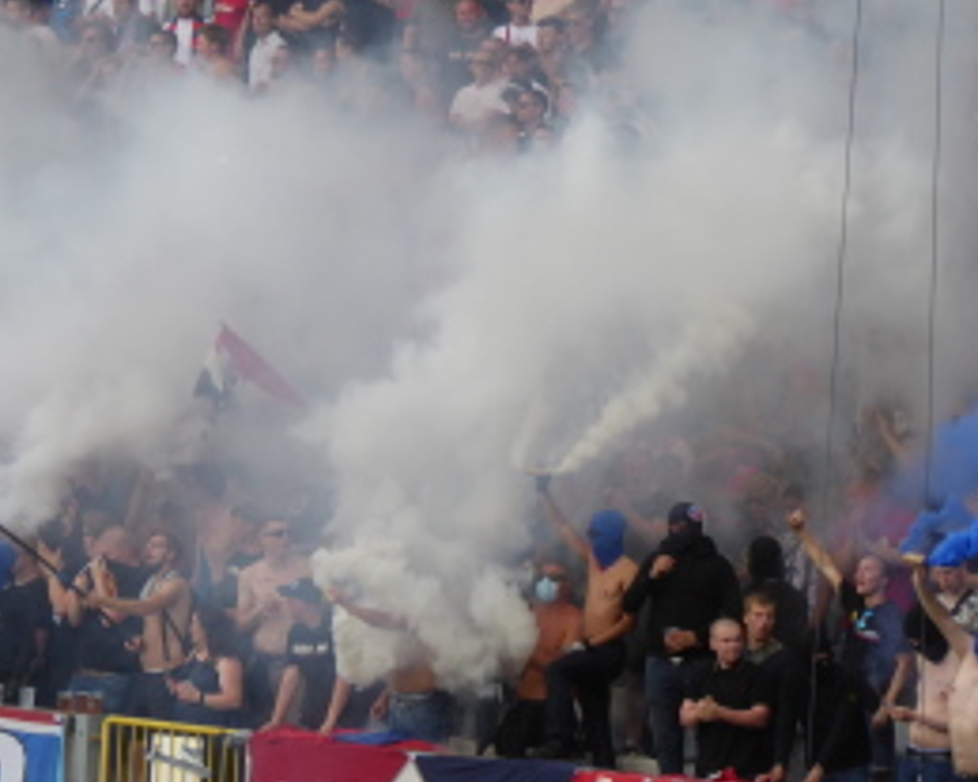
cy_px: 419
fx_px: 7870
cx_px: 279
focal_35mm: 272
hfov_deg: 7.1
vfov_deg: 5.7
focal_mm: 28.7
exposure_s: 1/80
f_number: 5.5
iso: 160
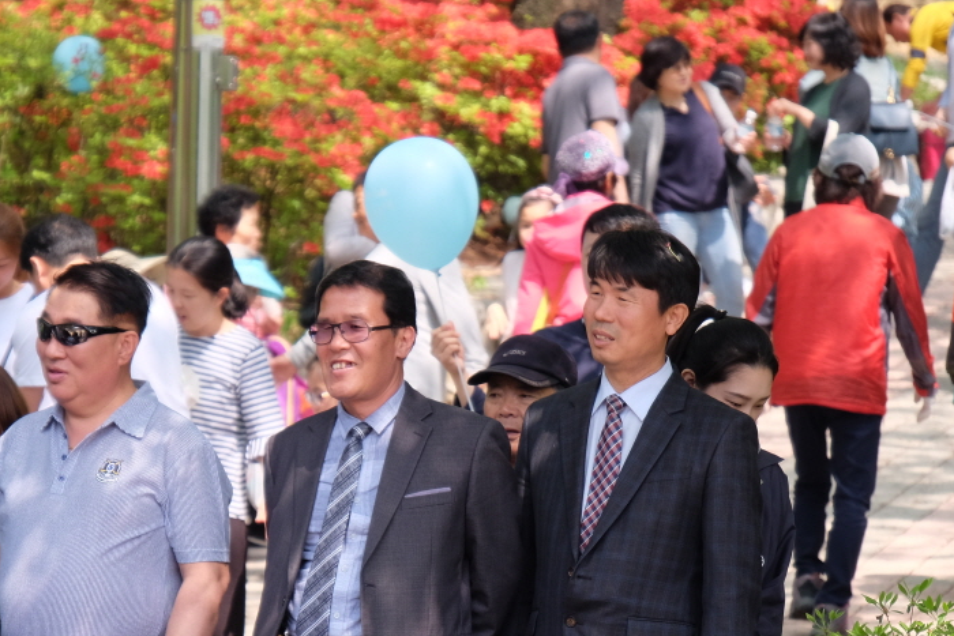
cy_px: 468
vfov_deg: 5.3
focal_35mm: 261
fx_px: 6917
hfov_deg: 7.9
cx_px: 339
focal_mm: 116.1
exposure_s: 1/250
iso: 400
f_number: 5.6
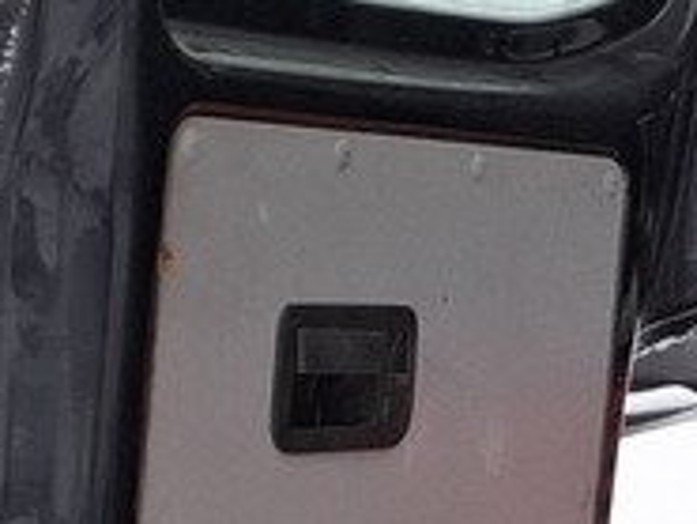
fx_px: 3607
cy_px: 464
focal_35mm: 179
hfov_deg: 9.4
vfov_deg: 8.3
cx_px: 1842
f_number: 1.8
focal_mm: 5.54
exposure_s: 1/100
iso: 80
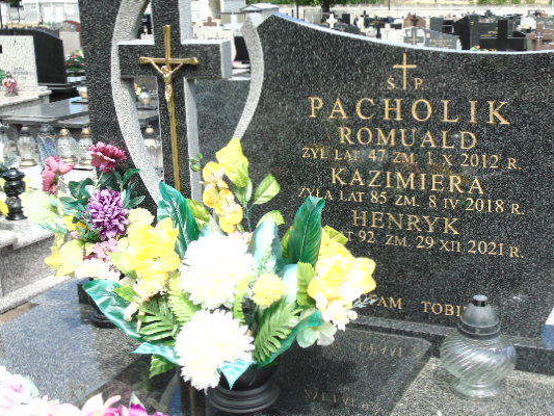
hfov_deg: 39.6
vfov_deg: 30.3
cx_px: 313
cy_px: 198
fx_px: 768
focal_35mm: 48
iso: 80
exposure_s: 1/500
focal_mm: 7.1
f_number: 3.9
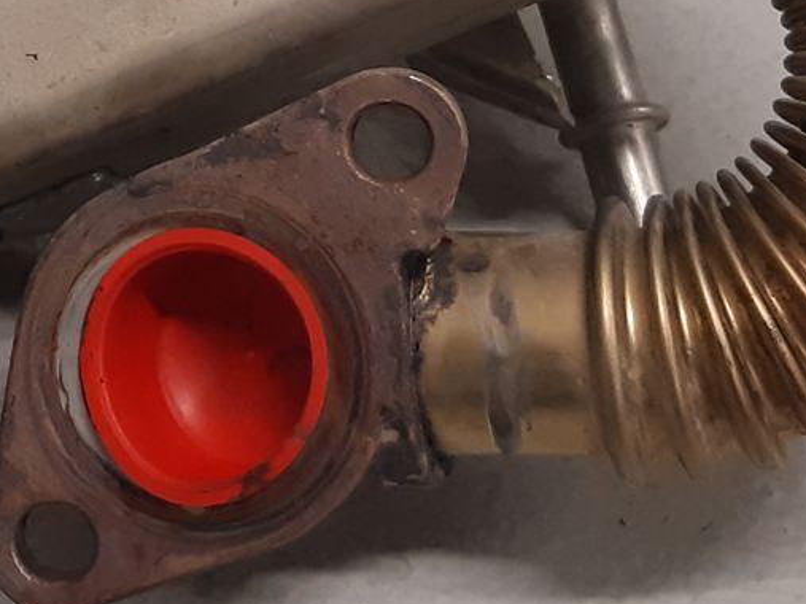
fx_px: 2444
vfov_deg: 13.3
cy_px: -289
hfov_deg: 18.3
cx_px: 13
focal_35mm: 105
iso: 125
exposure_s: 1/50
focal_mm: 3.93
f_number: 1.7
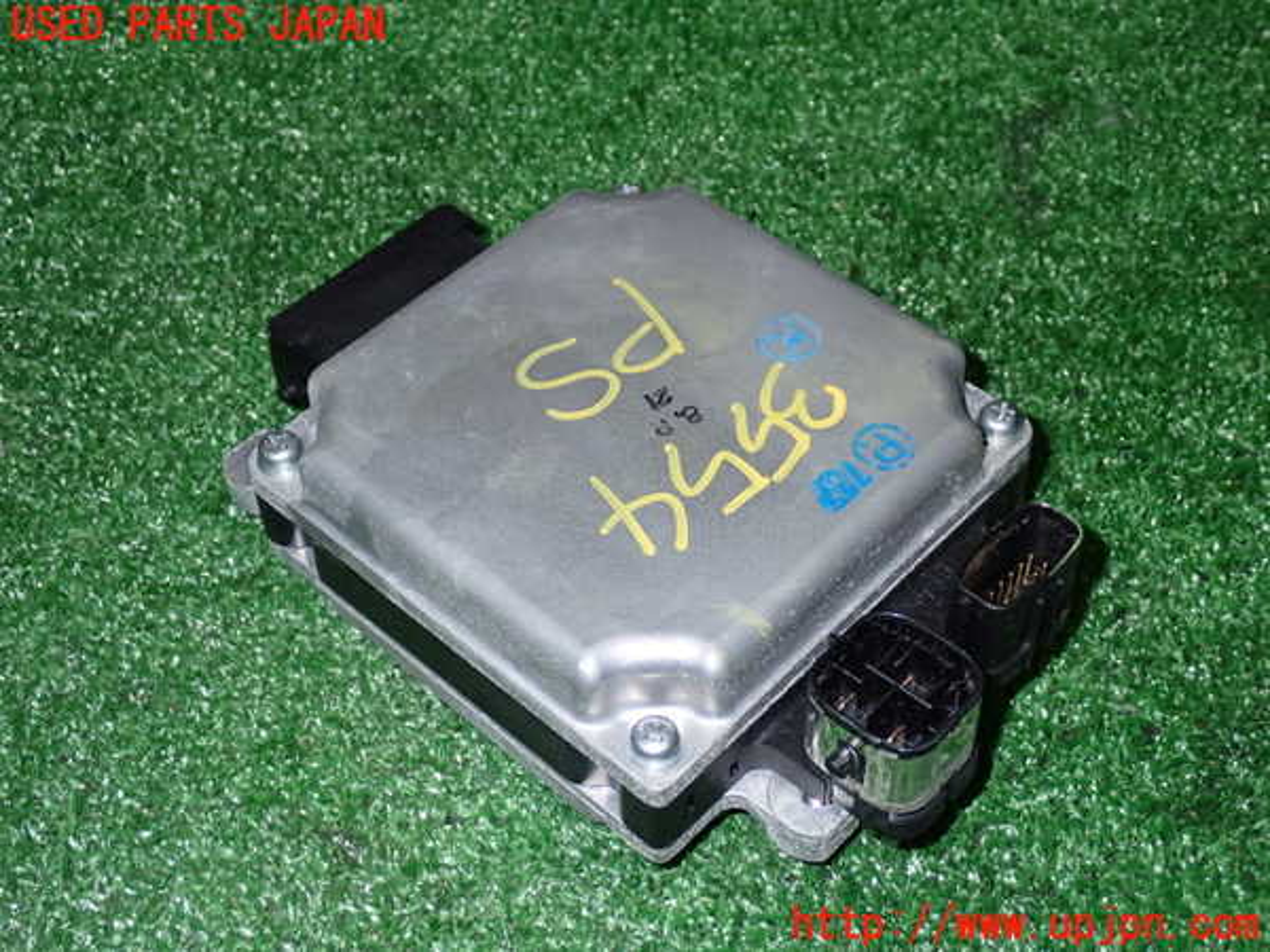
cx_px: 635
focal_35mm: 50
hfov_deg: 38.2
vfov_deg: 29.1
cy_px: 476
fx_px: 1834
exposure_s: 1/50
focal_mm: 9.01
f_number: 9
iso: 500
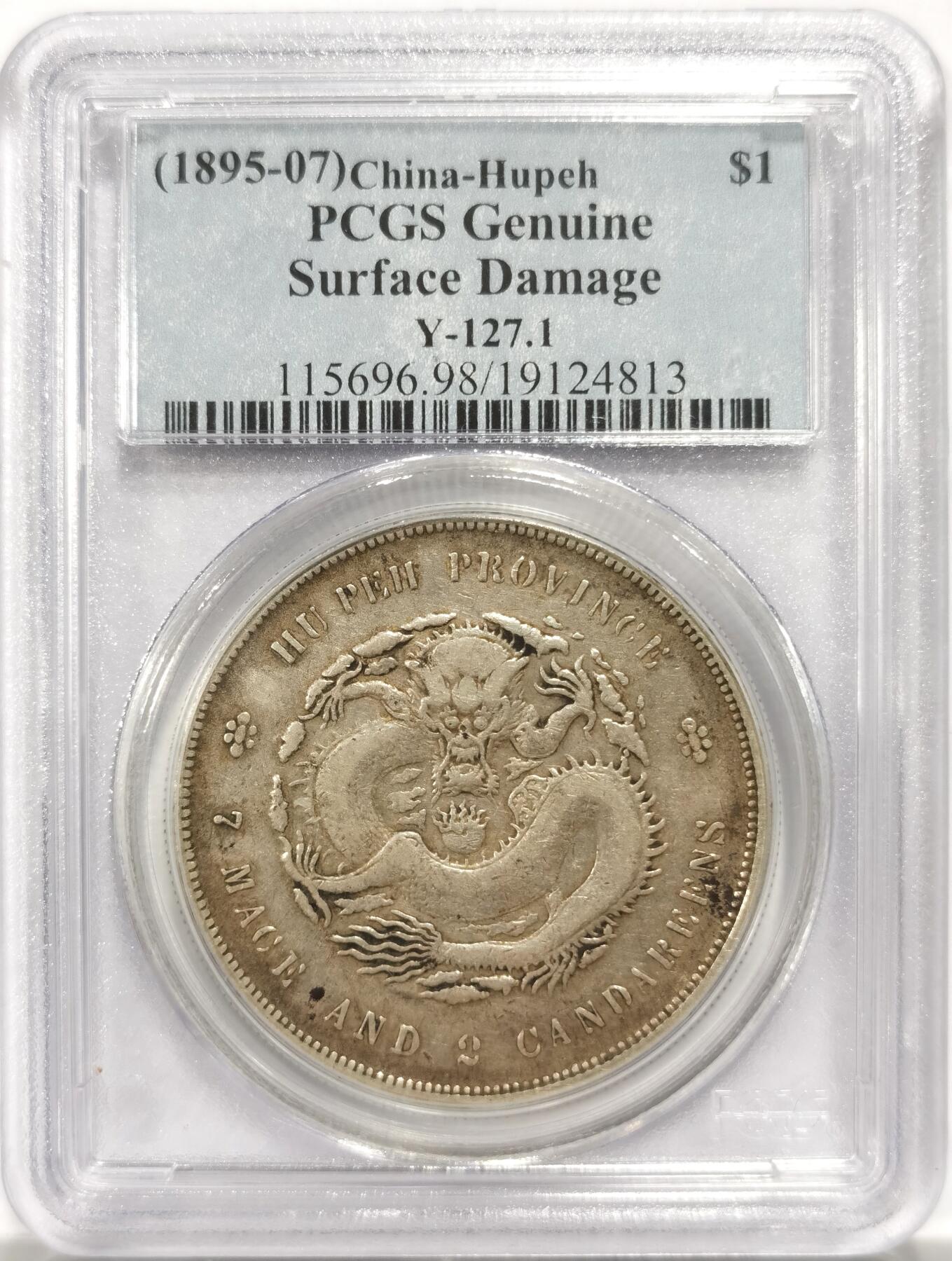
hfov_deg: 27.1
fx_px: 1972
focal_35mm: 54
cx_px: 476
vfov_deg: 35.5
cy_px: 630
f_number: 16
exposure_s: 1/100
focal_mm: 5.56
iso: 160
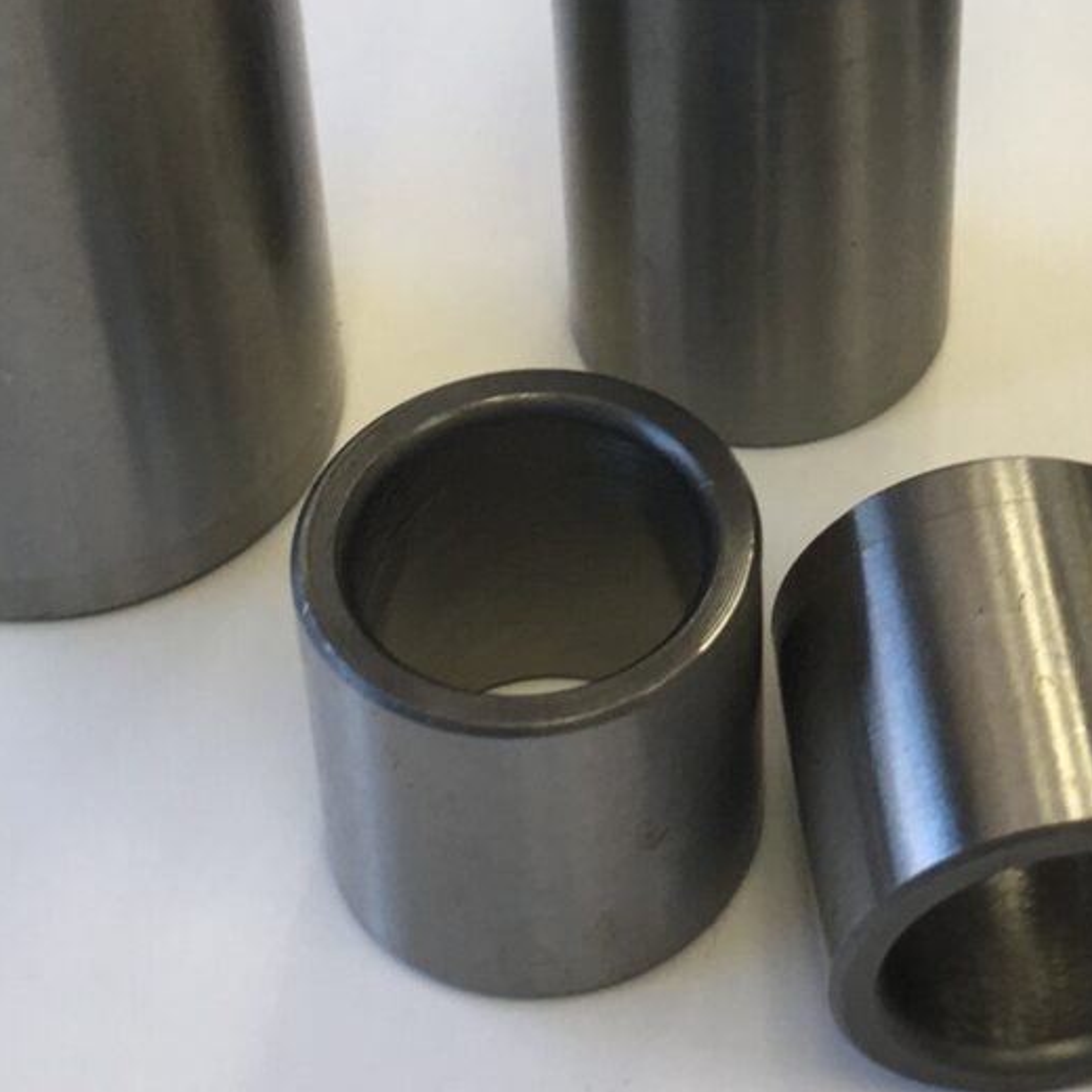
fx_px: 3605
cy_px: -17
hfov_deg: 16.9
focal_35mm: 101
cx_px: 1035
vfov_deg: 16.8
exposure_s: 1/60
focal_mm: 4.15
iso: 32
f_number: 2.2
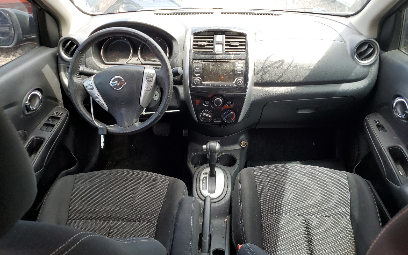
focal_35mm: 28
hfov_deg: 66.5
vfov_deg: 44.5
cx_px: 205
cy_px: 141
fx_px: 311
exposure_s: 1/192
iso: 50
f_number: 1.5
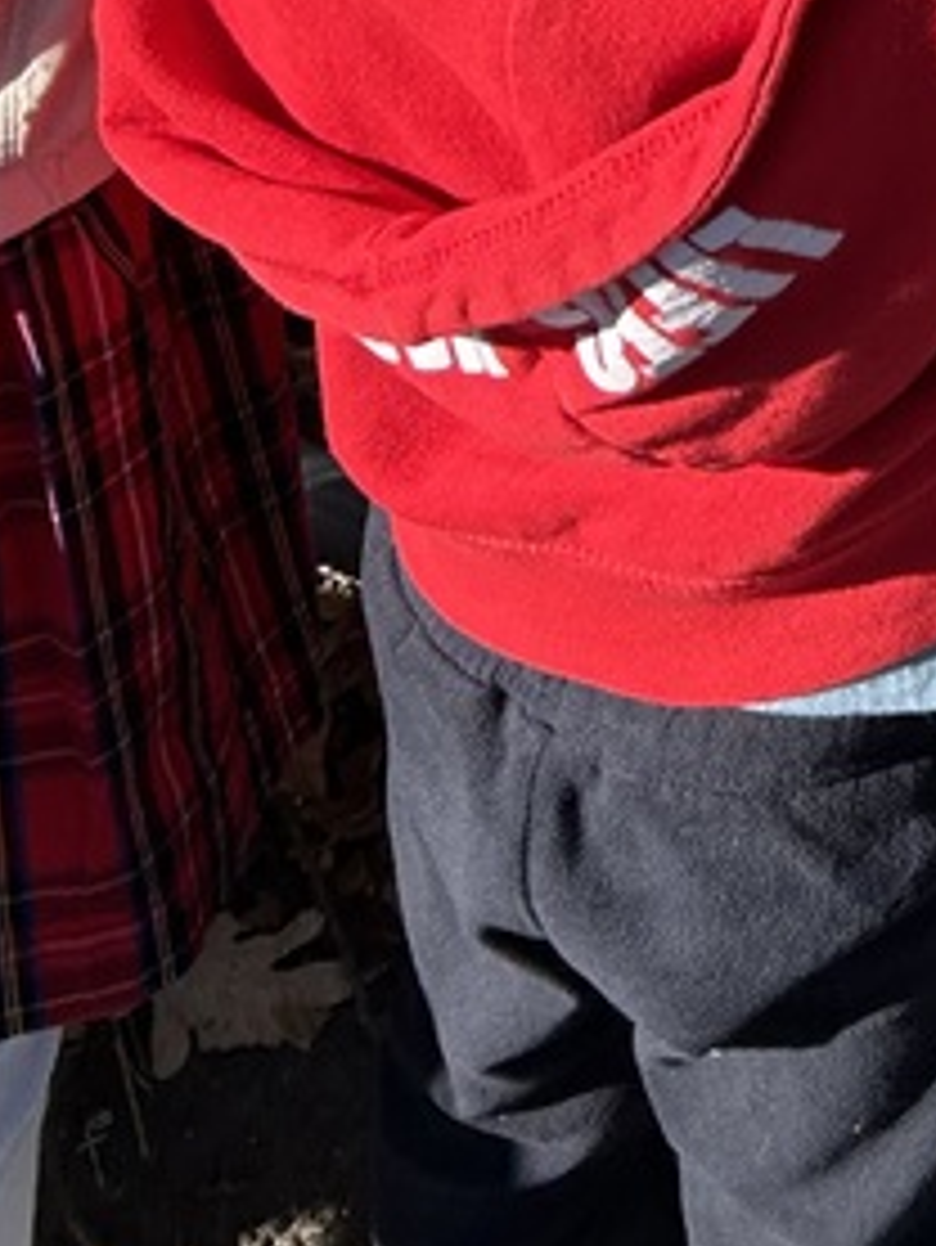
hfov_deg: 13.9
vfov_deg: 17.8
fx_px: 3458
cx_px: 1642
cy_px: -733
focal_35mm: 96
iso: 50
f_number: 1.5
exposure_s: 1/1838
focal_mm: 5.7
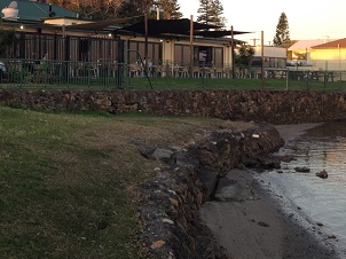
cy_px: 61
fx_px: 579
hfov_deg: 32.5
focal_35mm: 58
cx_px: 79
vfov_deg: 24.9
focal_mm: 4.28
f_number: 2.4
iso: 50
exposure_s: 1/133
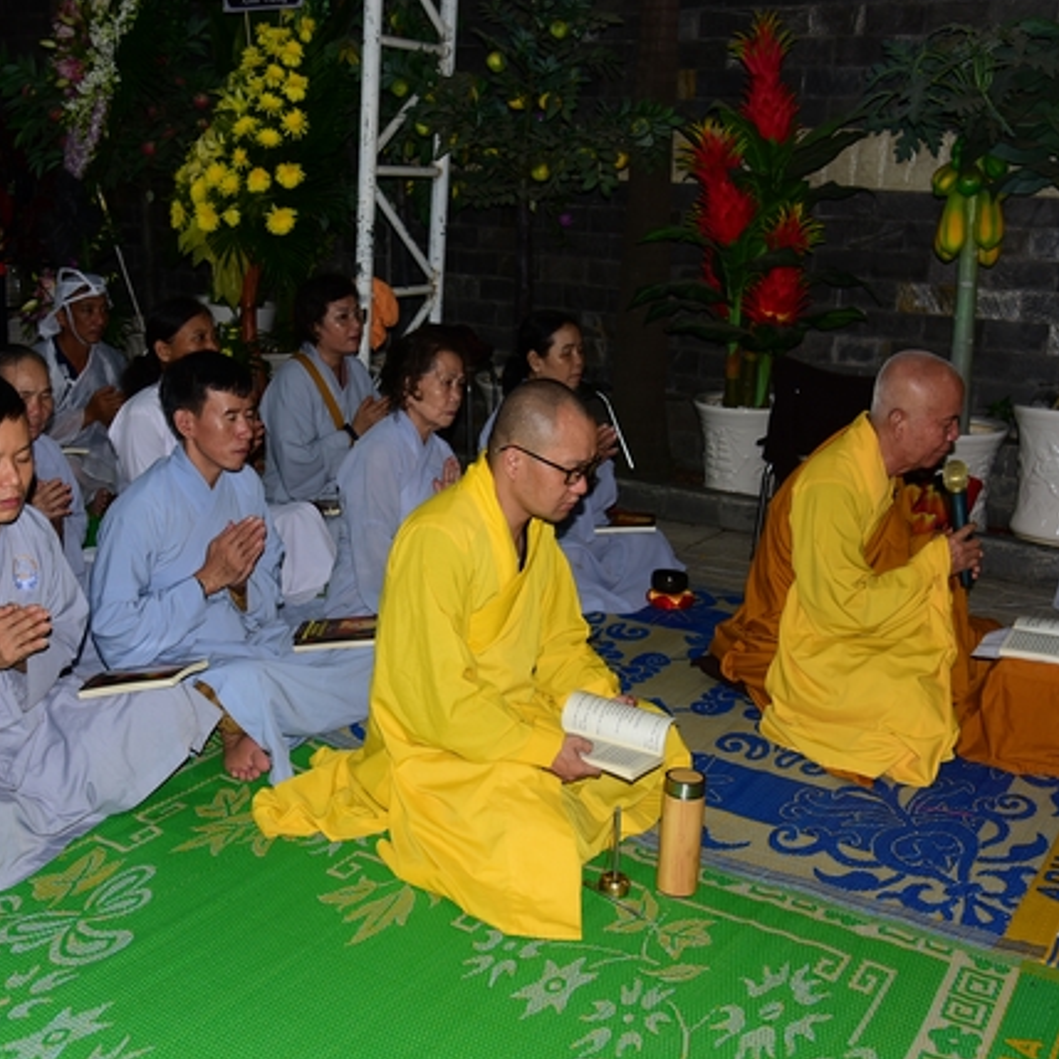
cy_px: 532
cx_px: 391
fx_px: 1384
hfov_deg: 41.5
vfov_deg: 41.9
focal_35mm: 40
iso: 320
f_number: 4
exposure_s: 1/60
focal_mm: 31
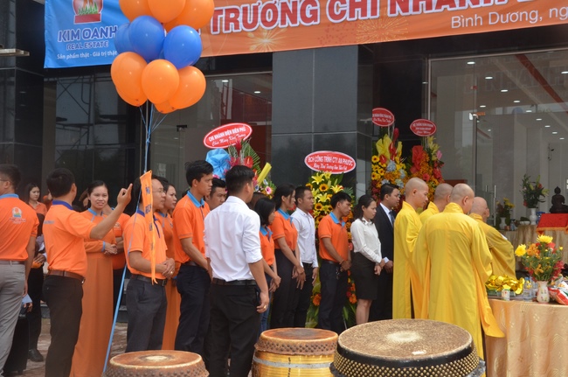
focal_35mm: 52
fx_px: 827
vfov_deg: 25.7
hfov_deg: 37.9
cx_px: 284
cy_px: 188
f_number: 20
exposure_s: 1/250
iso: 1000
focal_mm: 35
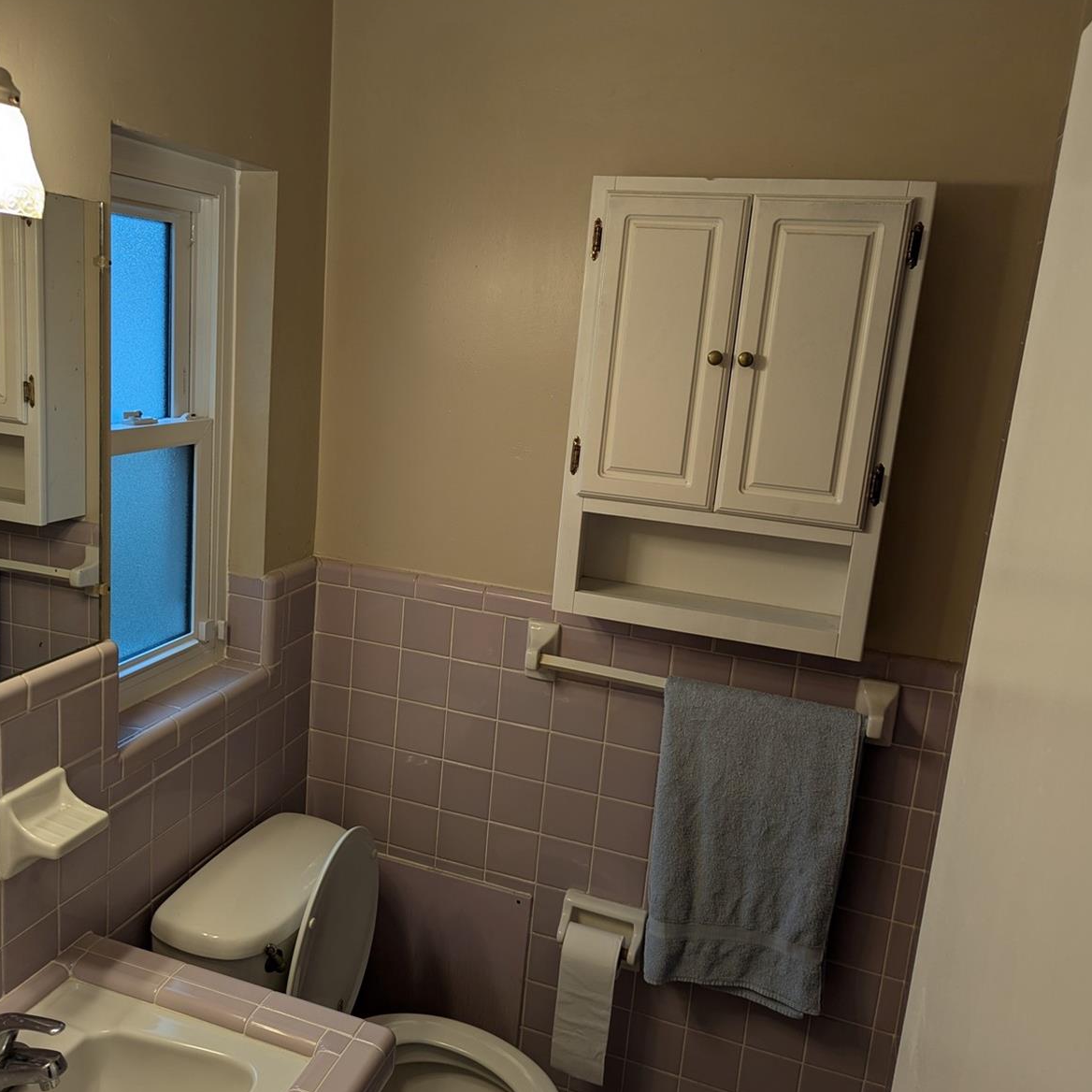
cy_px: 550
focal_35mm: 29
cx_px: 455
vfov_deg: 55.6
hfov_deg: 55.3
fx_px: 1035
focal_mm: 6.81
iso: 30
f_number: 1.85
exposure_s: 1/60
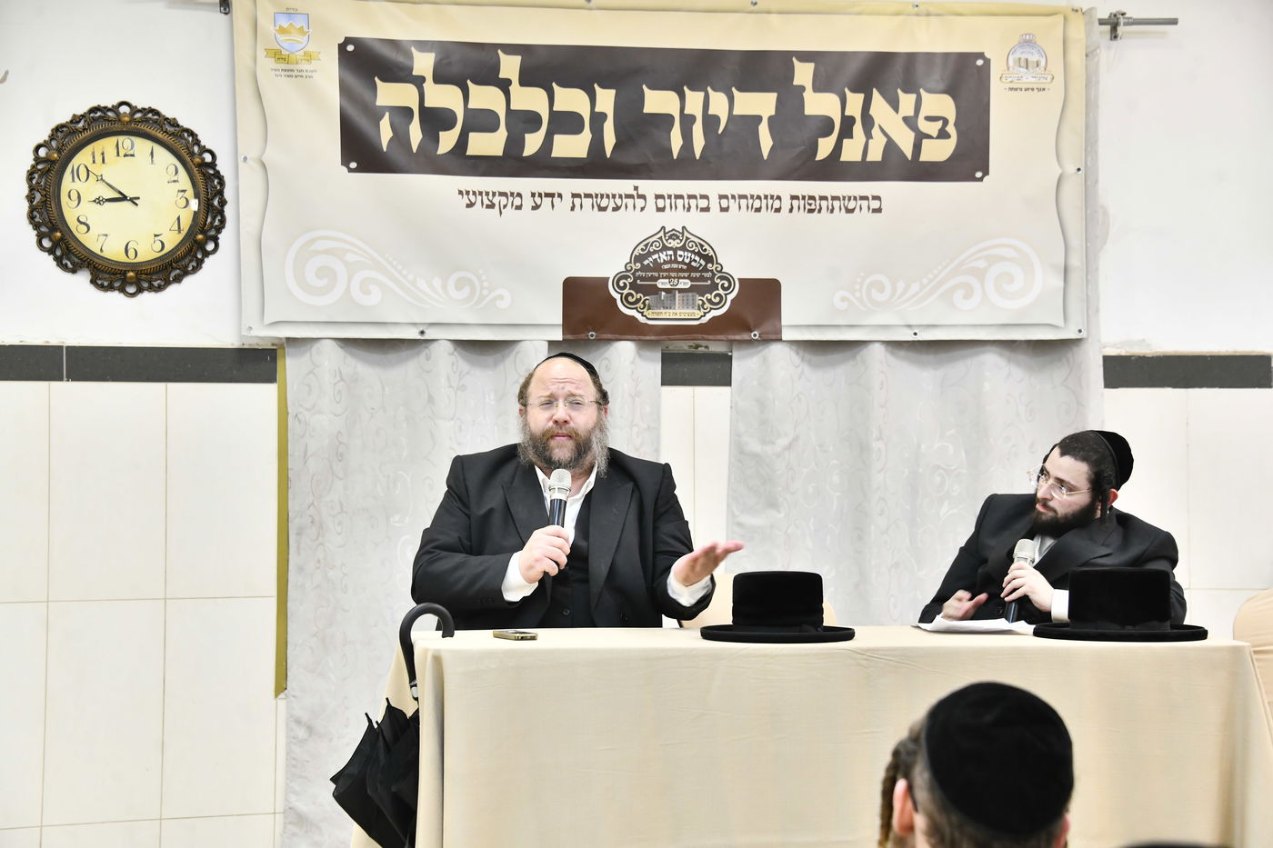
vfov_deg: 17.5
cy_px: 424
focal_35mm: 78
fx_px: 2758
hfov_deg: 26.0
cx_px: 636
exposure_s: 1/100
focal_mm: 78
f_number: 6.3
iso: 2000
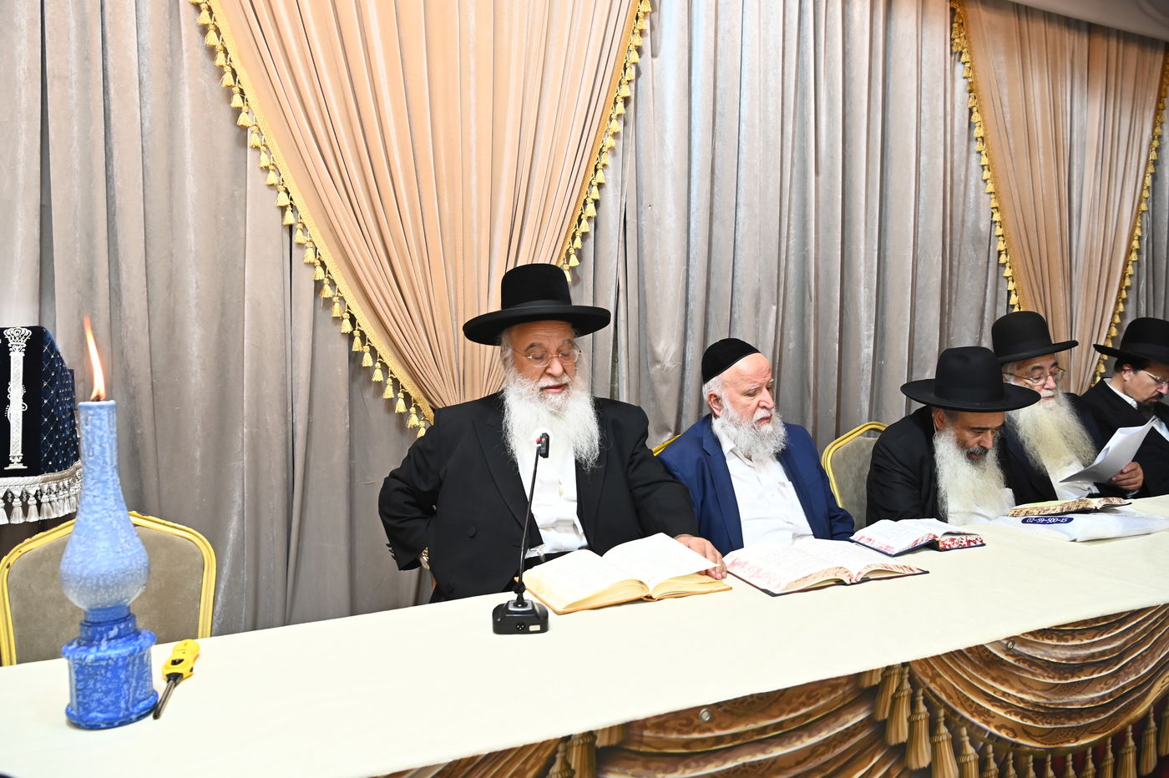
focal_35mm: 30
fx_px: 974
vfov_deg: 43.6
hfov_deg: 62.0
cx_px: 584
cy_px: 389
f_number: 5.6
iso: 1250
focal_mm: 30
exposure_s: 1/125
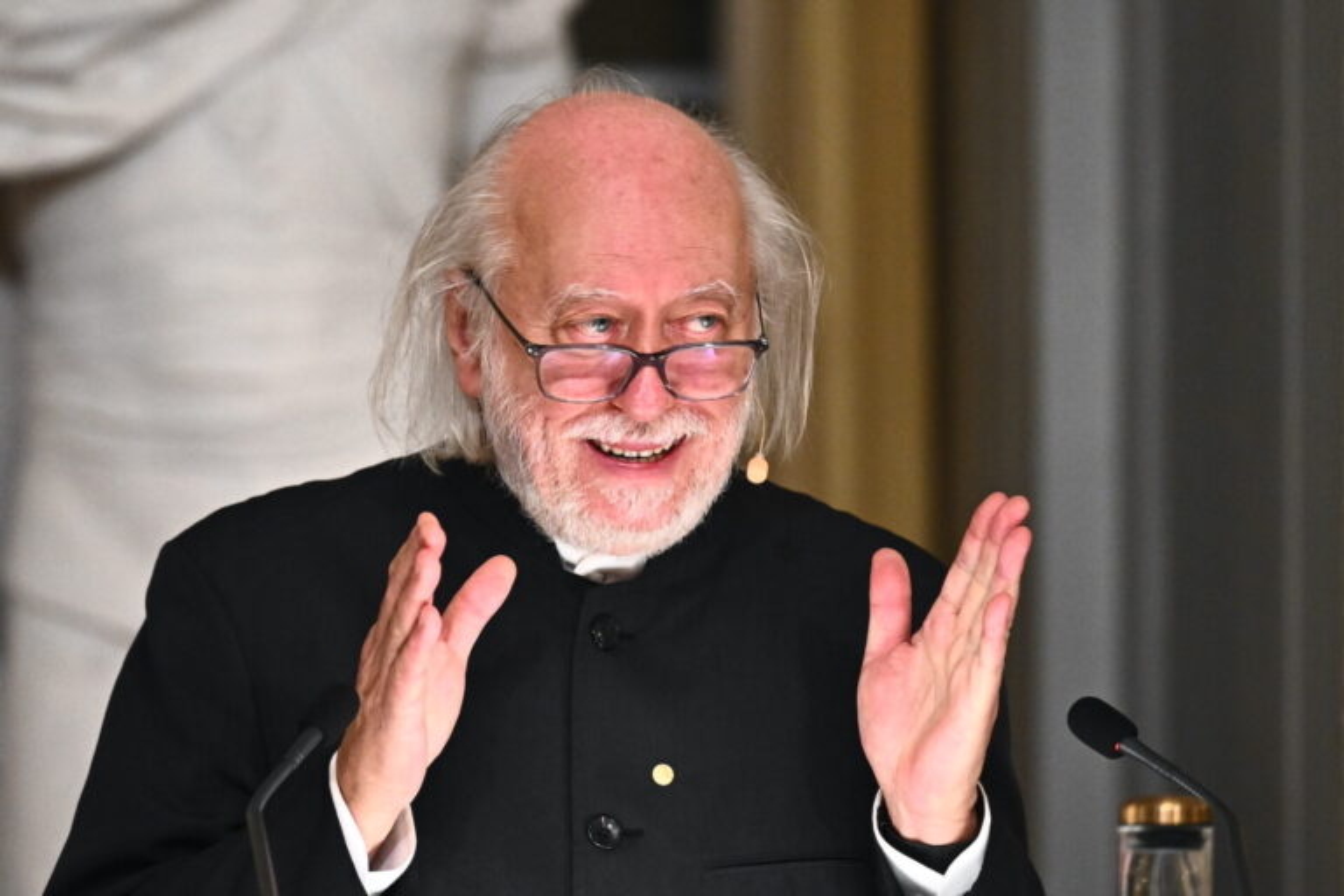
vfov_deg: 6.9
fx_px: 7466
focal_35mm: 200
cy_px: 448
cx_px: 672
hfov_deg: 10.3
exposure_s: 1/200
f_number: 2.8
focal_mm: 200
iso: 3200
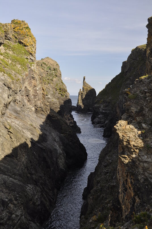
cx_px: 76
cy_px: 114
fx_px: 266
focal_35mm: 42
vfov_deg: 46.4
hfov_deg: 31.8
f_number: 7.1
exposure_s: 1/200
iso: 320
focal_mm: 28
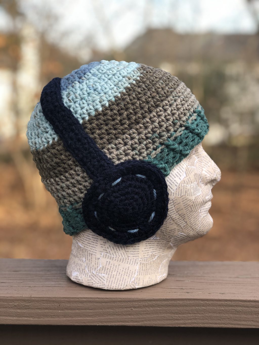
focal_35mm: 57
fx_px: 569
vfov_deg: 33.8
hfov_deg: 25.7
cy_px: 172
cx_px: 130
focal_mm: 6.6
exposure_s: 1/120
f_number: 2.8
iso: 32
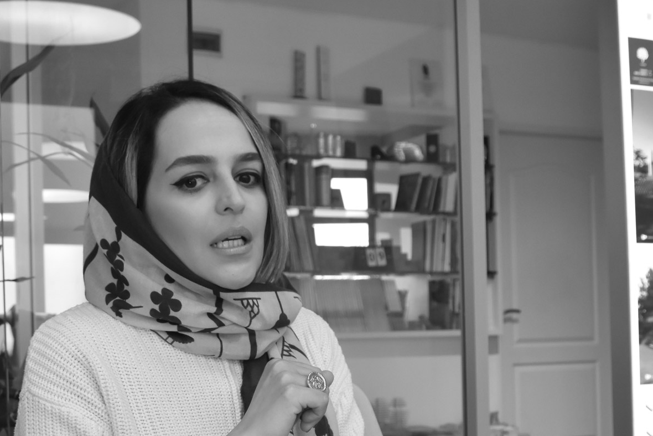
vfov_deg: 22.0
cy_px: 352
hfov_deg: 32.8
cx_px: 286
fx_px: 1107
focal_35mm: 61
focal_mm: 20
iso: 720
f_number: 5.6
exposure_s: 1/60
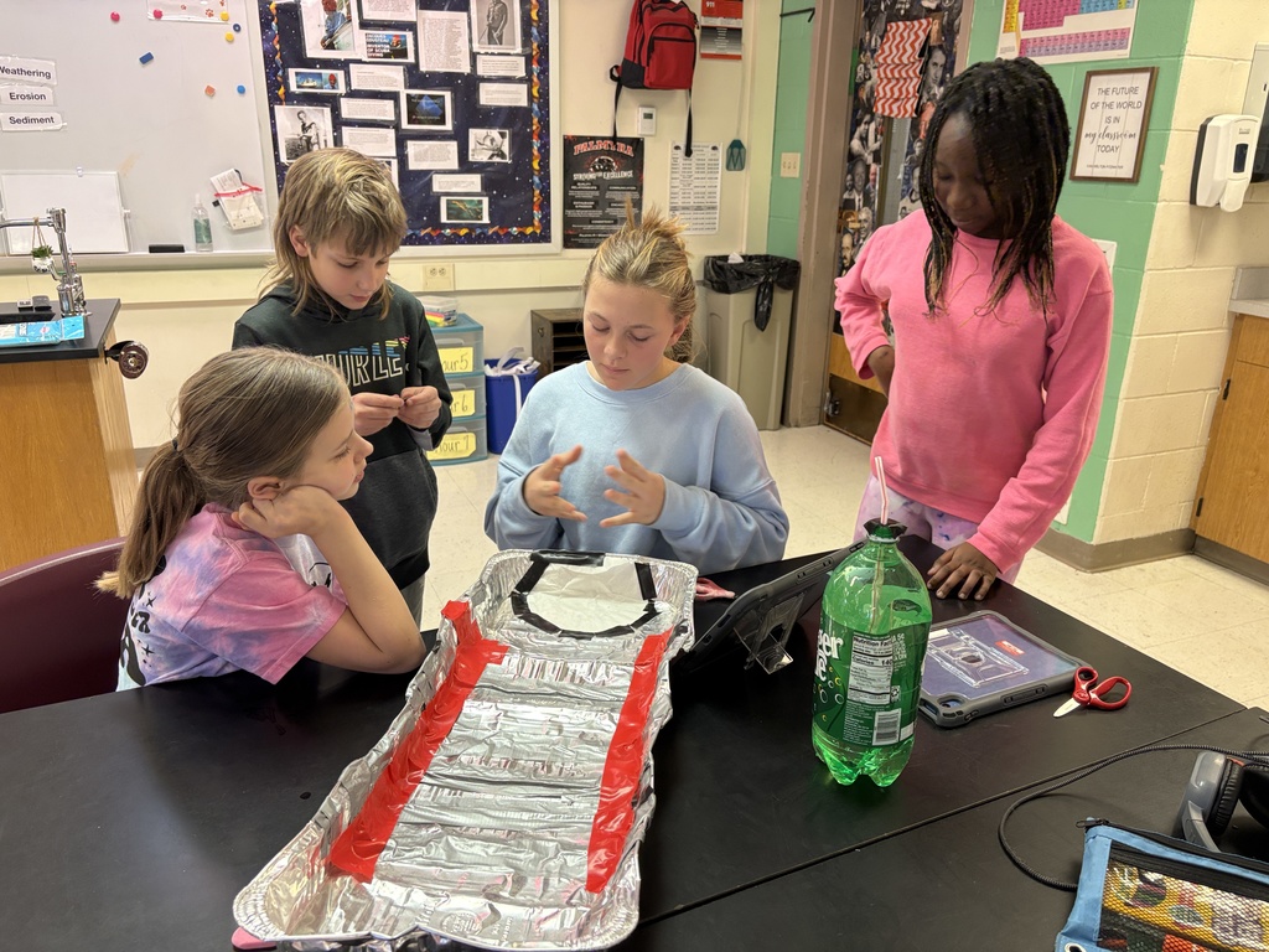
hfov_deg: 67.3
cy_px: 476
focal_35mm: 26
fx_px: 953
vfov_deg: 53.1
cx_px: 634
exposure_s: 1/60
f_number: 1.6
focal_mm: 5.96
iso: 125
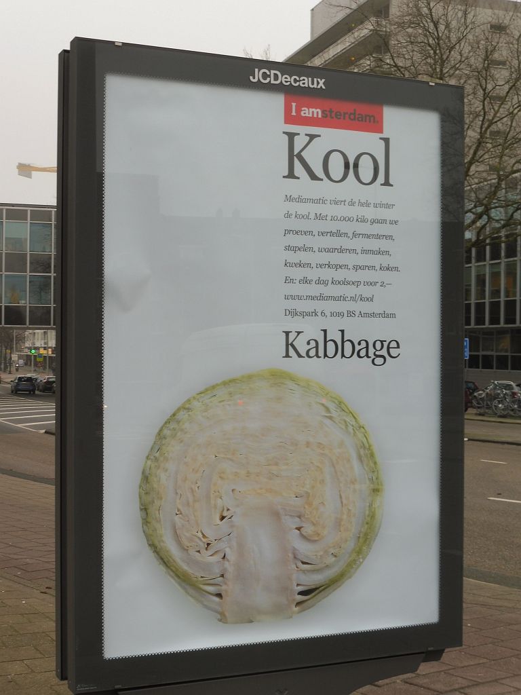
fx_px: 1164
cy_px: 348
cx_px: 260
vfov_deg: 33.2
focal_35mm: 58
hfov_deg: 25.2
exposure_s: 1/60
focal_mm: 10.3
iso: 100
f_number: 4.7
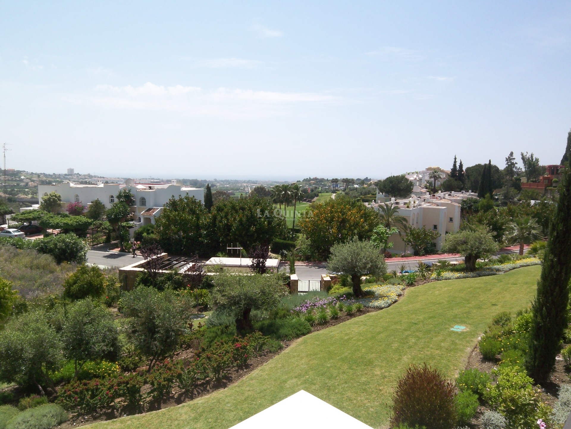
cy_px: 214
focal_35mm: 23
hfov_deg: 73.9
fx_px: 379
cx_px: 286
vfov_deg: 58.9
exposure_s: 1/250
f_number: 5.6
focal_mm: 3.8
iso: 50
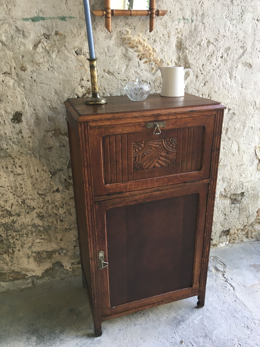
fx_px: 300
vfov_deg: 60.0
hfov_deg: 46.8
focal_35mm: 30
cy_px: 174
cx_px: 132
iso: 32
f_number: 2.2
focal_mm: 4.15
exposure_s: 1/33
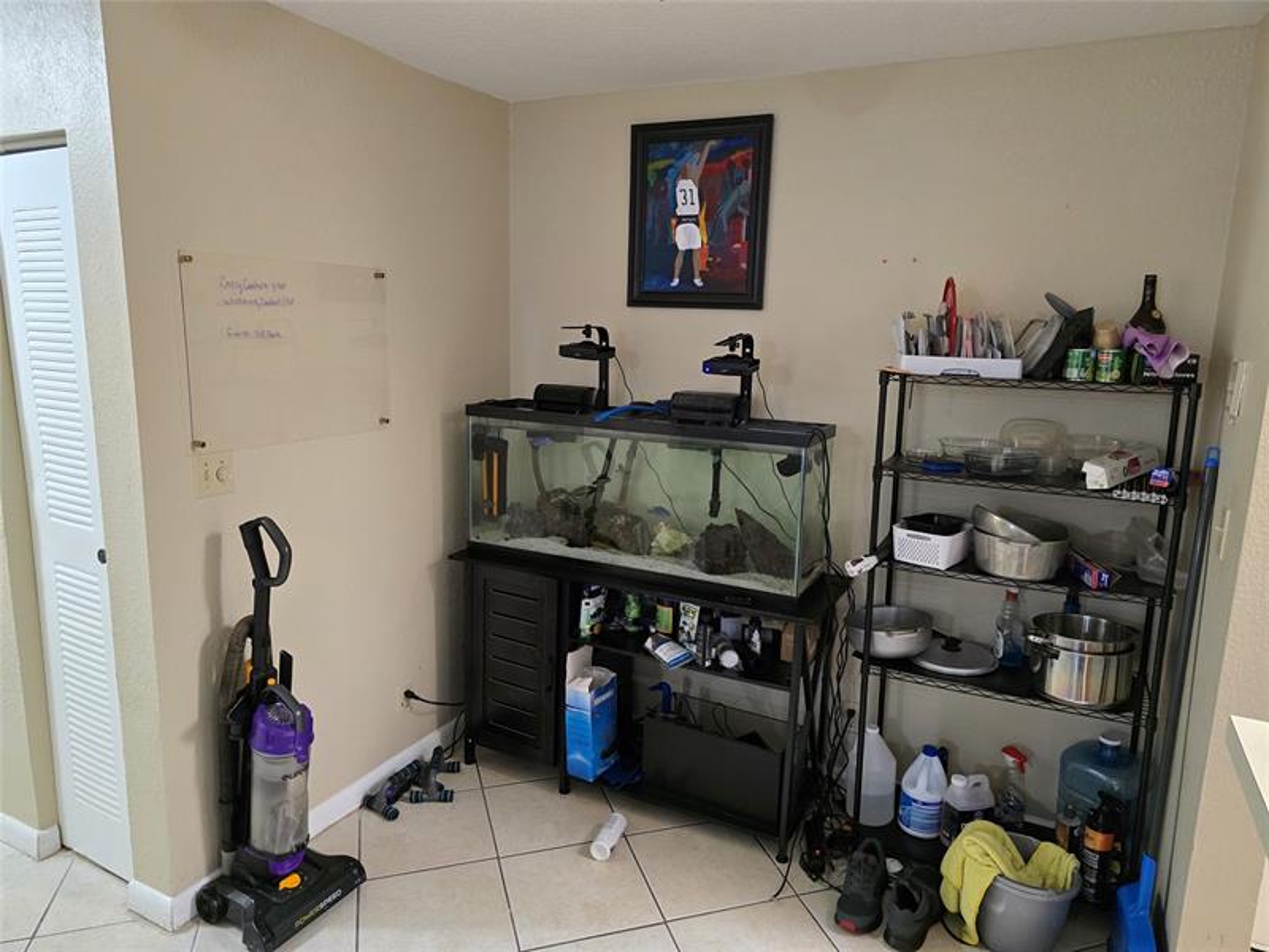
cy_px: 476
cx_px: 634
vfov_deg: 58.9
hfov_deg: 73.9
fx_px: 843
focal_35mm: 23
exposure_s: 1/120
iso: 1000
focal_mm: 6.3
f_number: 1.7
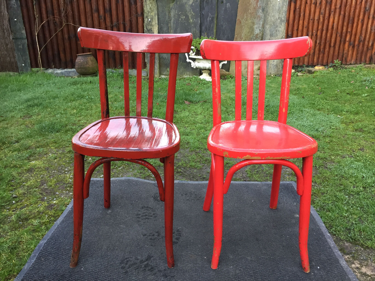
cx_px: 188
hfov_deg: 61.7
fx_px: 314
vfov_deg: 48.2
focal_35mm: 29
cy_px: 140
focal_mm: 4.15
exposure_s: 1/33
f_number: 2.2
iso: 125
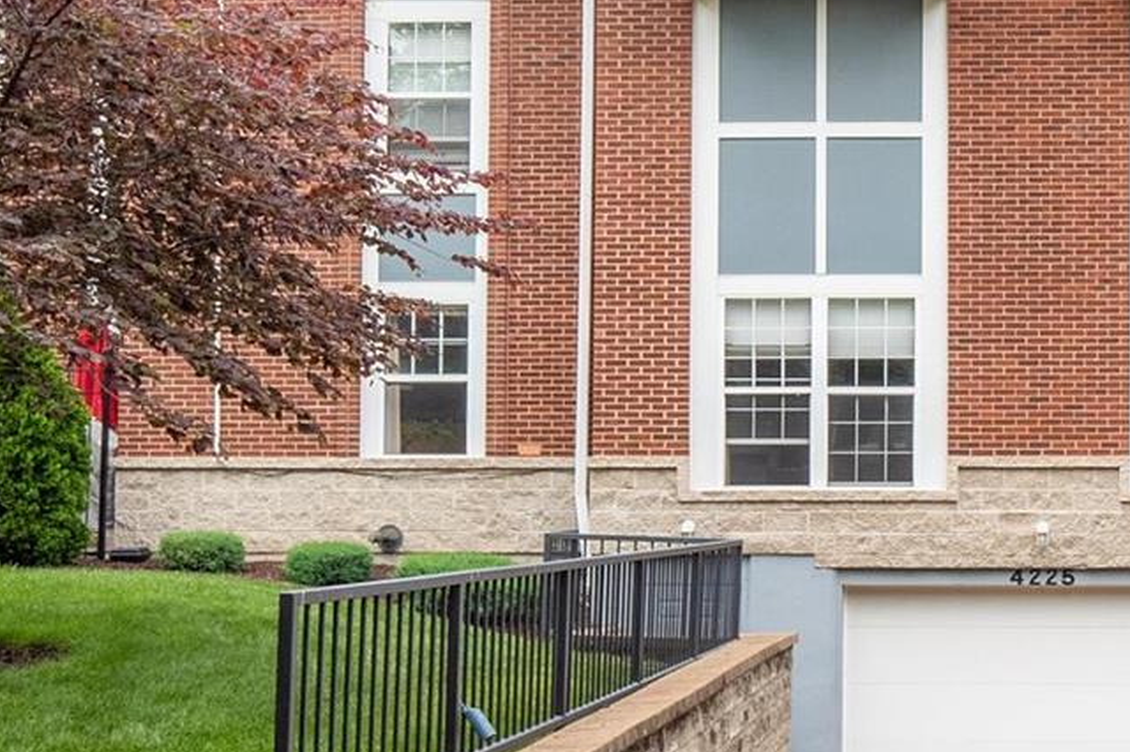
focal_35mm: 55
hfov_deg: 34.1
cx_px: 1031
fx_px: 1725
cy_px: 94
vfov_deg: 24.0
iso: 400
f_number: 8
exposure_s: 1/250
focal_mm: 11
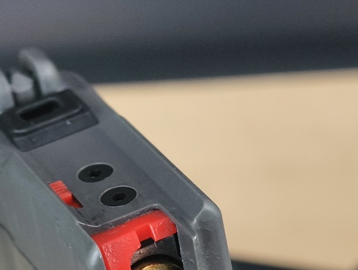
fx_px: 2268
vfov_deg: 6.8
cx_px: 125
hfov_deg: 9.0
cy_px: 287
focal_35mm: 219
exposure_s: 1/30
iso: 808
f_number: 2.67
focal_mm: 22.48
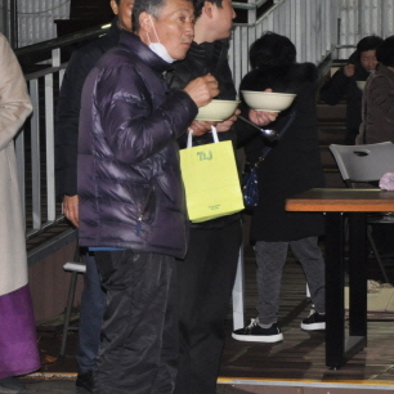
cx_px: 193
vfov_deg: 10.9
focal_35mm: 160
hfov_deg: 10.9
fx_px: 2060
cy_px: 150
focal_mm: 48
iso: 800
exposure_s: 1/60
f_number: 4.8
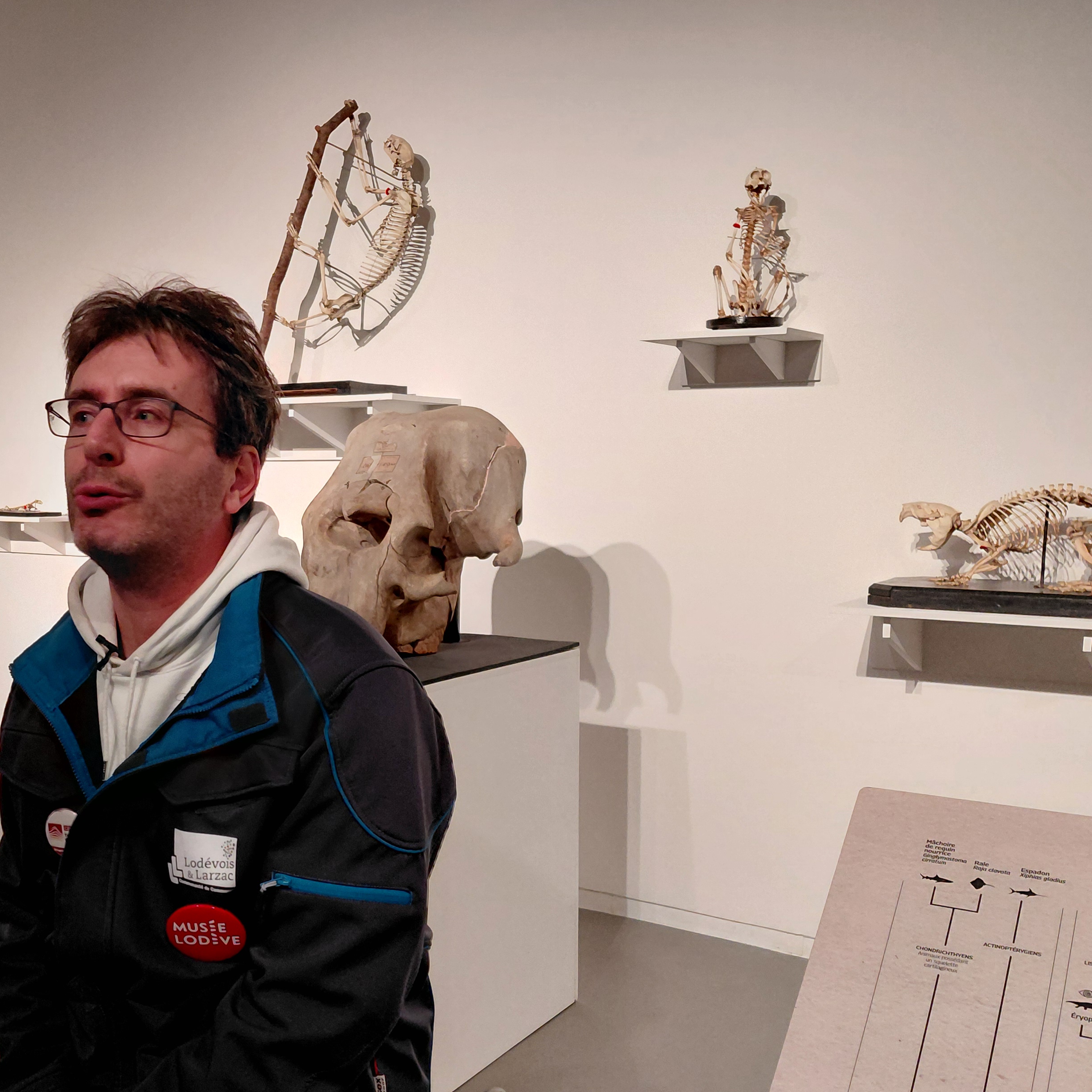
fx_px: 1321
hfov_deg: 44.0
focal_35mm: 37
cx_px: 332
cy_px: 669
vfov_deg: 44.6
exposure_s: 1/50.1
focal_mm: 4.69
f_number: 1.8
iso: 400
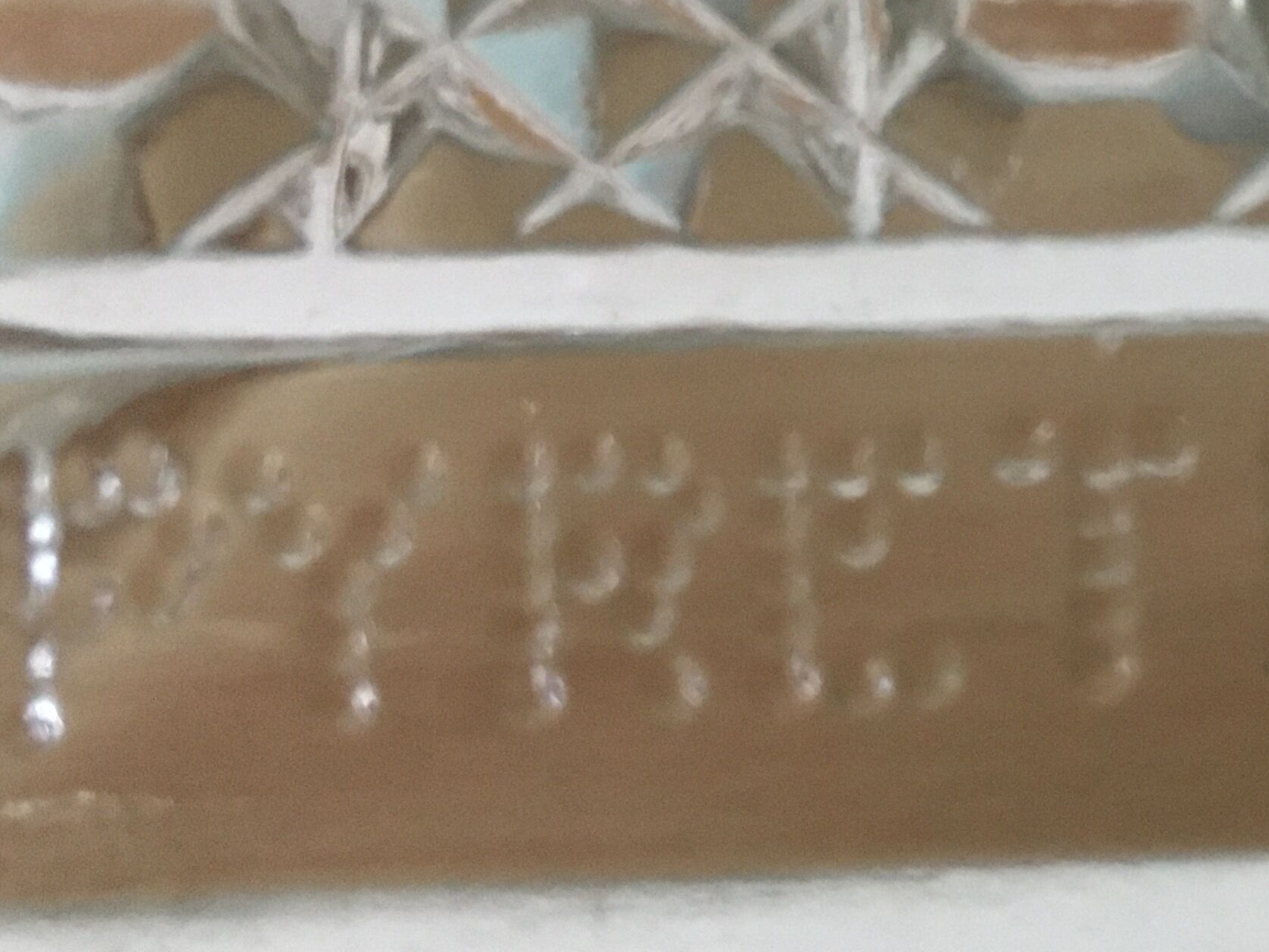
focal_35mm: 70
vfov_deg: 20.9
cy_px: 302
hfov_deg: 26.8
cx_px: 1154
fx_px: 2567
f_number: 2.2
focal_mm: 4.15
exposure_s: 1/17
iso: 250
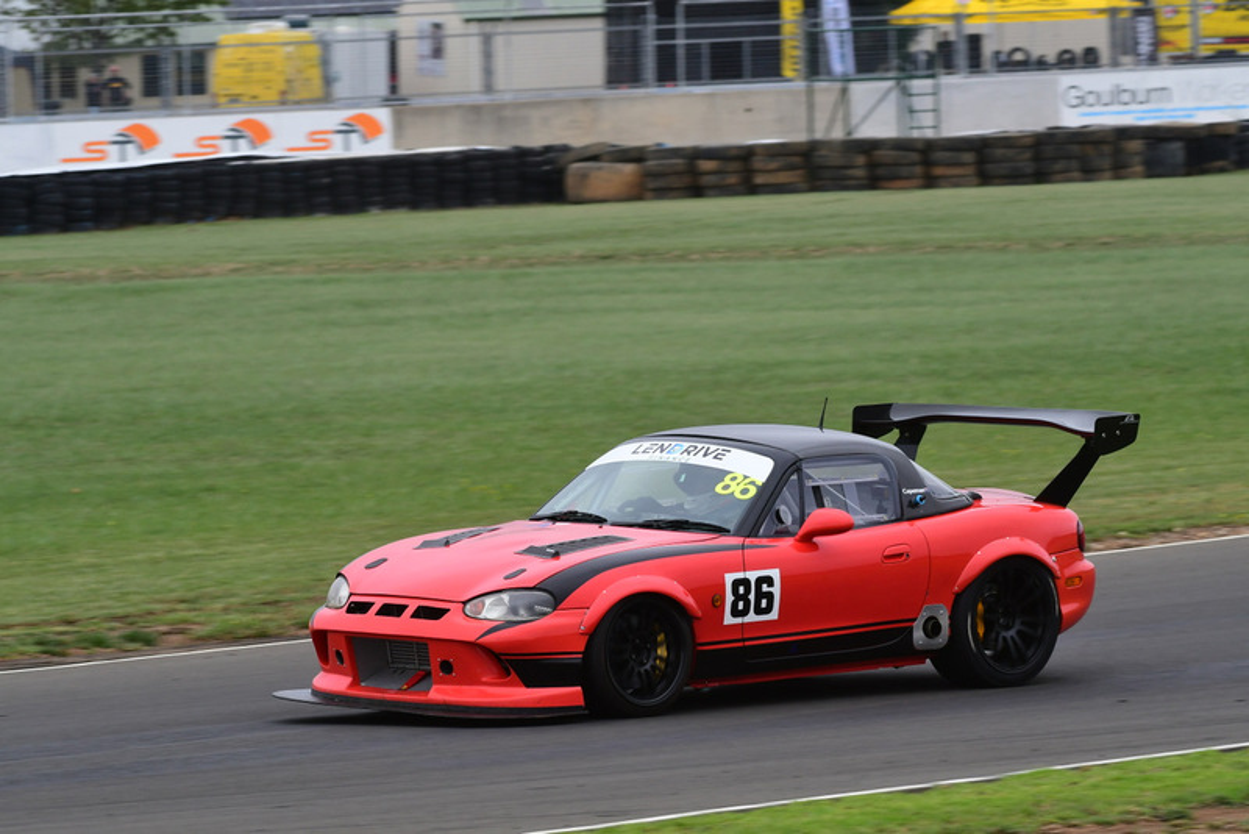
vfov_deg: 4.4
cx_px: 624
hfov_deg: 6.5
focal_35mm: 315
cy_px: 417
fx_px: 10932
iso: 640
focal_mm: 210
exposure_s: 1/640
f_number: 10
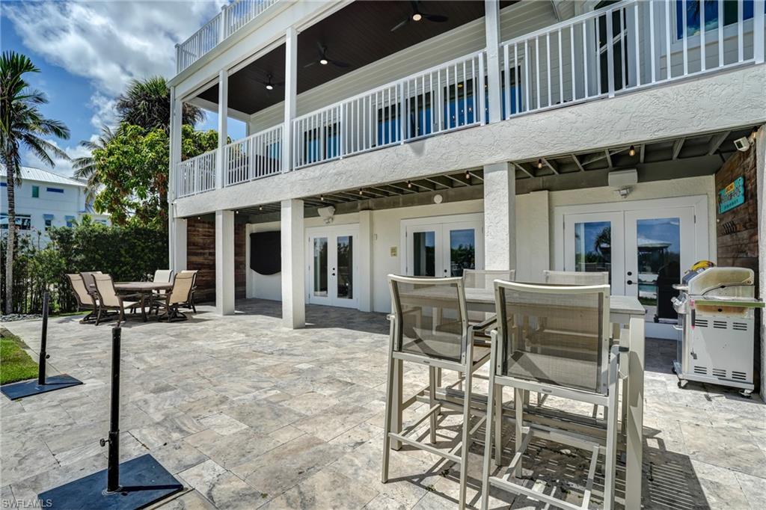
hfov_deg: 96.8
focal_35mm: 16
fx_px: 340
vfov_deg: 73.7
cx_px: 383
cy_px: 255
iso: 200
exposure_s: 1/800
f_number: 9
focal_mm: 16
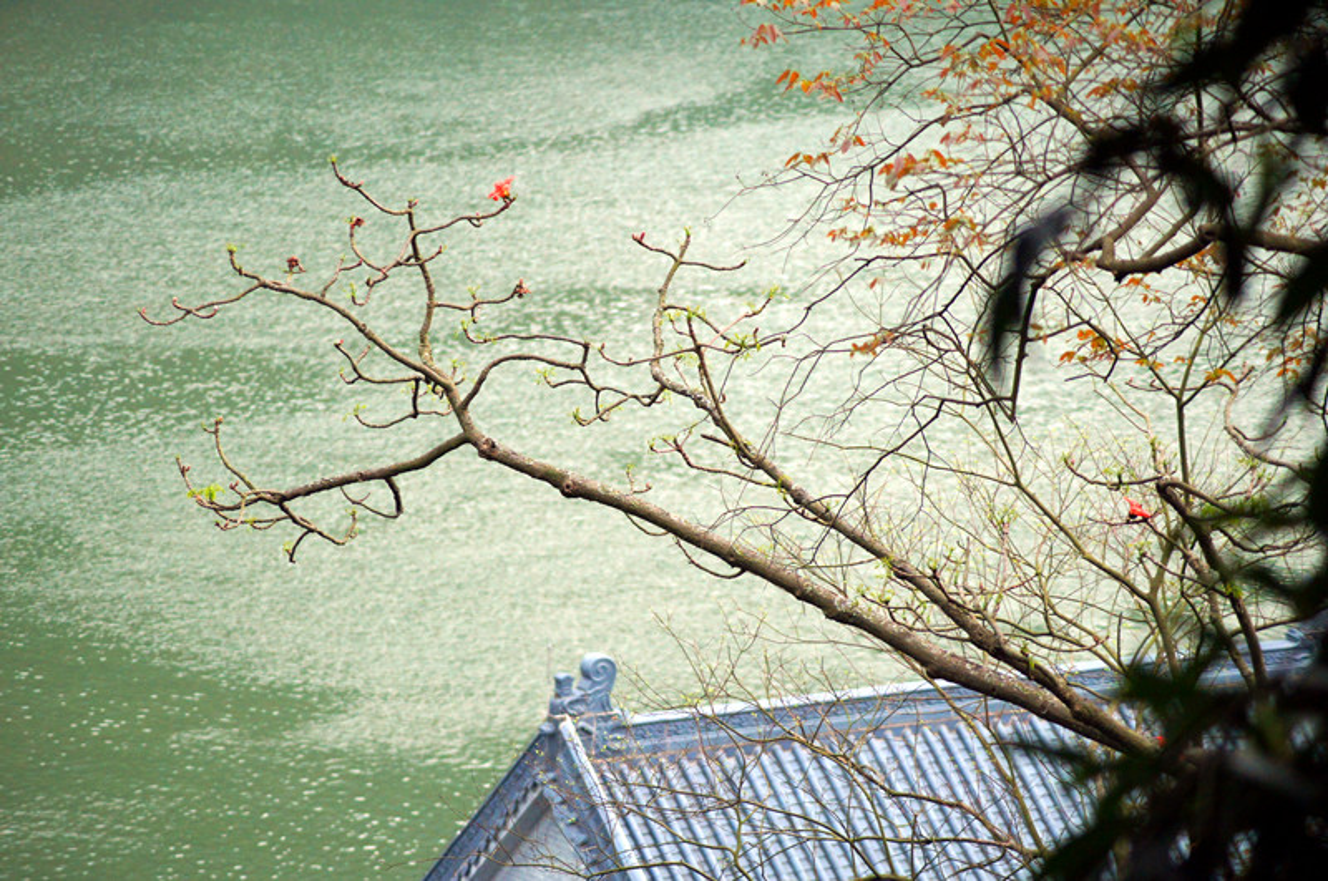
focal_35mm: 158
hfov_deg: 13.1
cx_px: 664
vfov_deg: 8.7
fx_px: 5802
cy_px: 440
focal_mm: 105
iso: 800
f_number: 4.5
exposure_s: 1/160
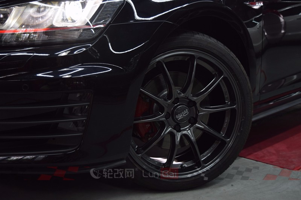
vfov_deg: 25.7
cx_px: 150
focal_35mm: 52
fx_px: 439
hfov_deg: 37.9
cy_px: 100
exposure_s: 1/40
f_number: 4.5
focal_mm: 35
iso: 400
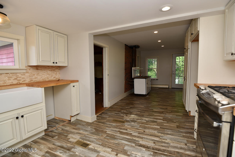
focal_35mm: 17
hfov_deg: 93.2
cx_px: 118
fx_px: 111
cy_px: 78
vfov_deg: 70.5
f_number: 4.5
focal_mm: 17
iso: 125
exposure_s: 1/60
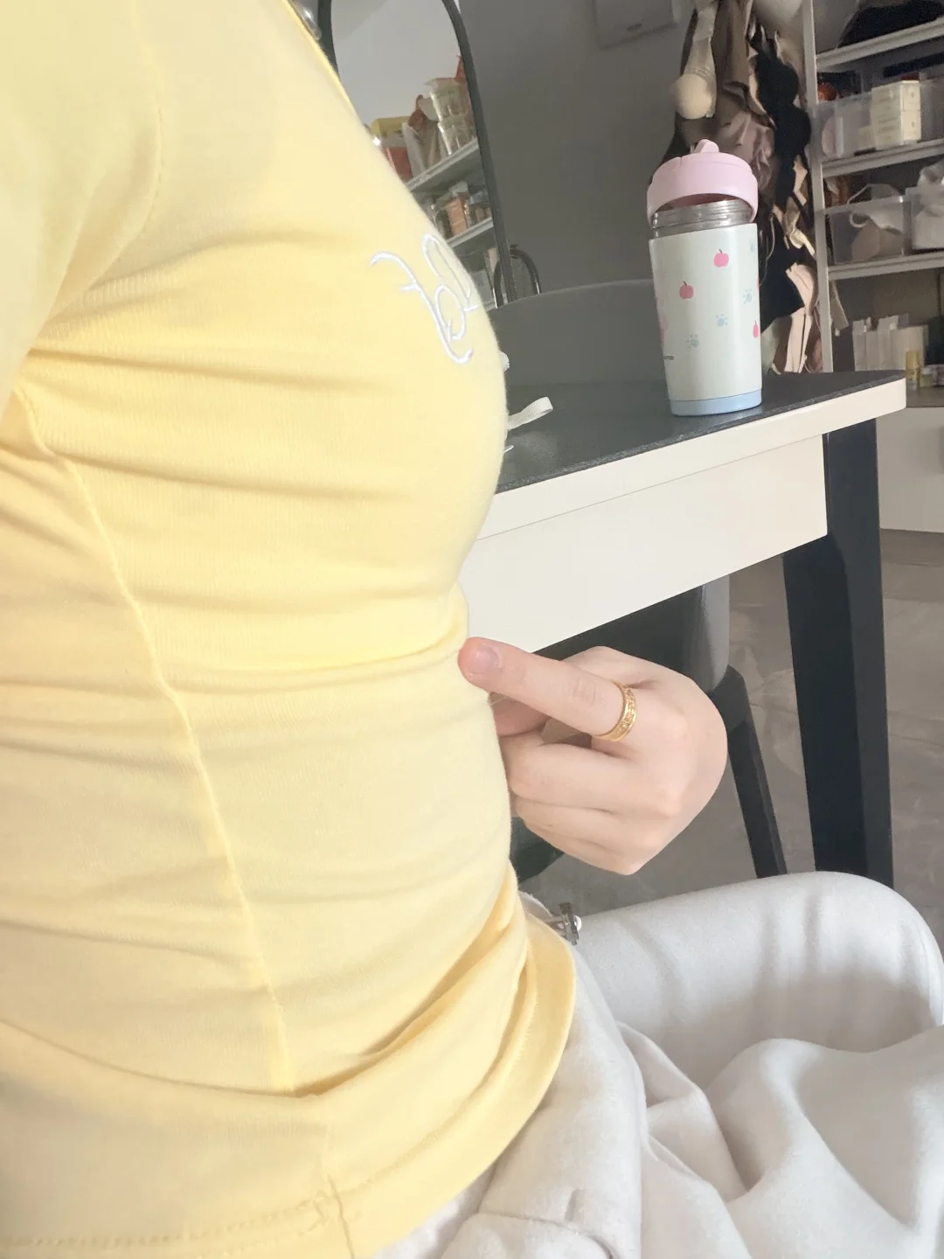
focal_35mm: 30
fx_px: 1091
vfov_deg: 60.0
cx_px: 472
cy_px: 630
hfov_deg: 46.8
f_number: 1.9
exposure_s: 1/40
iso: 320
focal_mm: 2.71
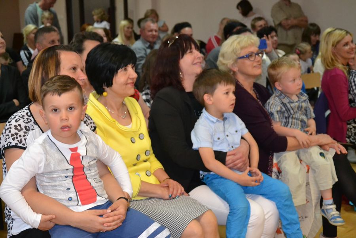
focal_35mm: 63
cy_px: 119
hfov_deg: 31.9
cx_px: 178
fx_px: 623
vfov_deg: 21.6
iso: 3200
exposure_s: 1/60
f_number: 4.8
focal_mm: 42
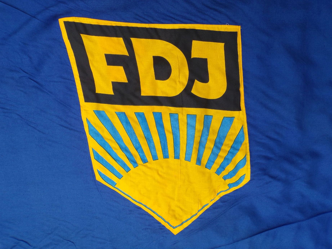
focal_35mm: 24
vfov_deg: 56.8
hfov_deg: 71.6
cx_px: 166
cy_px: 124
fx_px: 230
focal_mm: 4.3
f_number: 4.4
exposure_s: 1/140
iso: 80
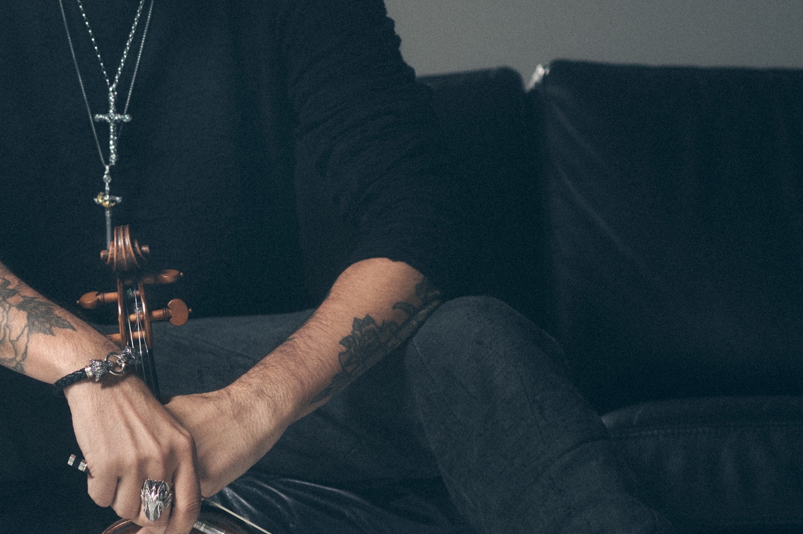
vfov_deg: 6.2
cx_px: 94
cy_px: 254
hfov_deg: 9.3
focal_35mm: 220
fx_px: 4903
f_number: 3.2
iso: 125
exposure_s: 1/200
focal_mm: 85
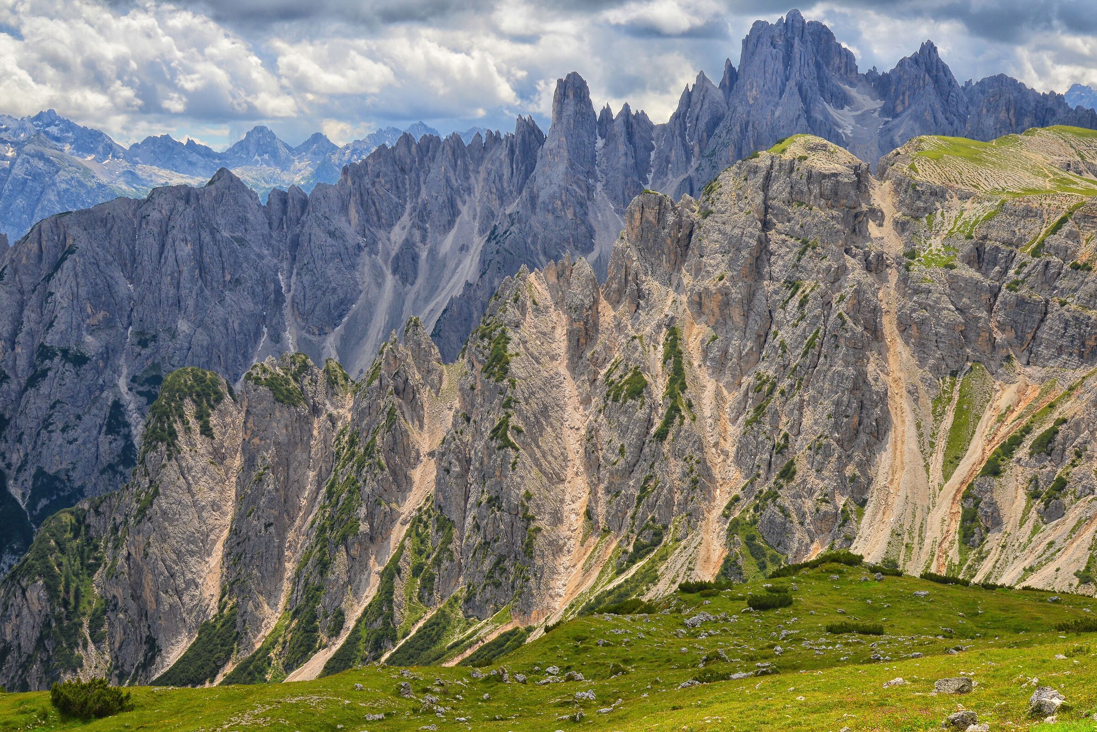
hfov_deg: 50.7
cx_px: 548
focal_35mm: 38
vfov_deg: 35.1
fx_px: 1158
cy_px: 366
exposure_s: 1/100
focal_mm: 38
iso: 200
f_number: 18
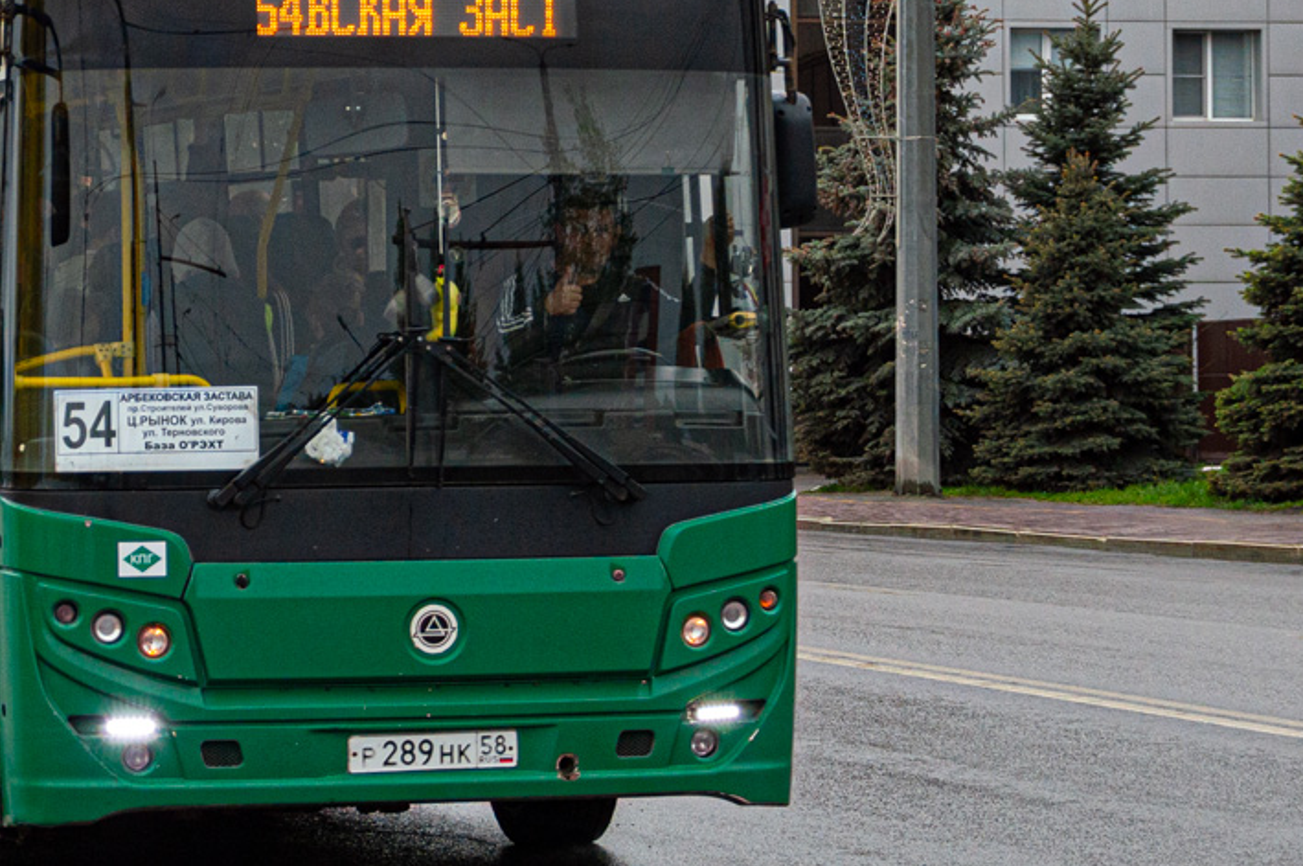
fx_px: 4591
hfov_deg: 16.0
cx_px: 217
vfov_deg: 10.7
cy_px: 185
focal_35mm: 127
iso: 200
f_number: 5.6
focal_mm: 40
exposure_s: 1/400
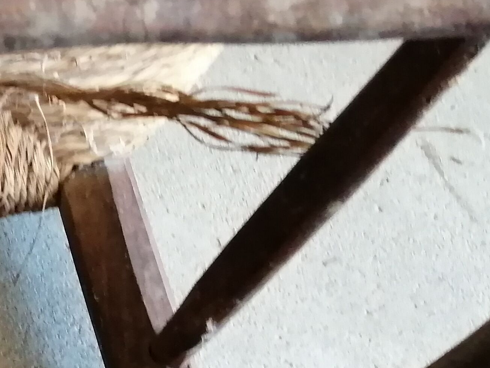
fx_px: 1175
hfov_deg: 20.2
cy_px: 120
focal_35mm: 83
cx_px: -247
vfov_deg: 17.7
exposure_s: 1/100
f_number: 1.8
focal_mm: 3.46
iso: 320
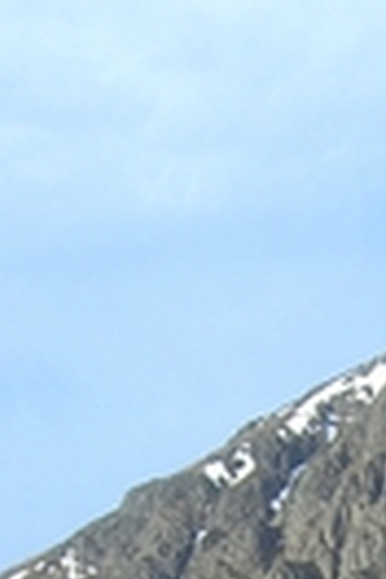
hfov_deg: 6.8
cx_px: 463
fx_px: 3216
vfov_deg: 9.8
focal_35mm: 200
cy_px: 974
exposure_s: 1/200
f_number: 4
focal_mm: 7.9
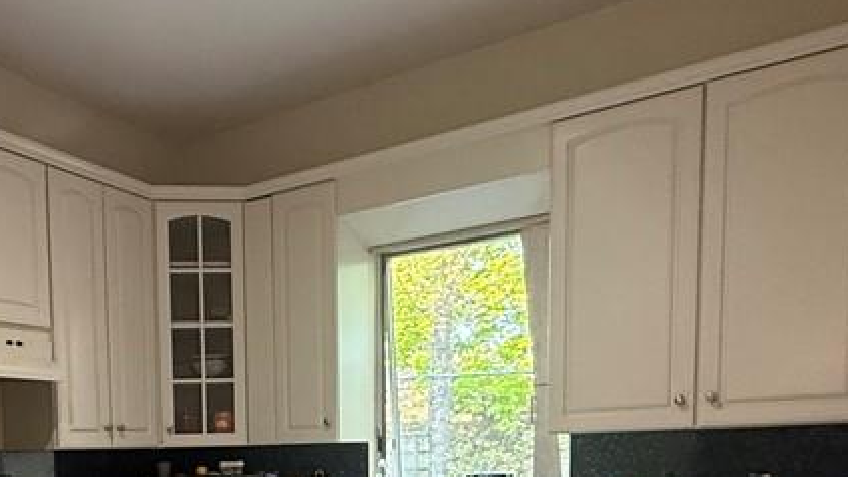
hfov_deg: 51.1
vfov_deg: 28.7
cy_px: 535
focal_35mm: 37
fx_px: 832
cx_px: 183
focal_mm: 2.22
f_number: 2.2
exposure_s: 1/60
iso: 500
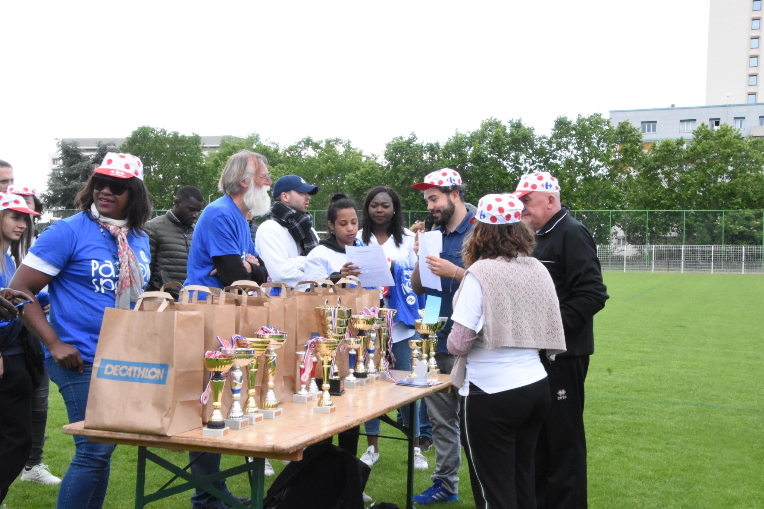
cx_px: 382
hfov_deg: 42.3
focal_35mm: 46
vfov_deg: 28.9
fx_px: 987
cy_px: 254
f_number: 18
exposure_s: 1/400
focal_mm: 31
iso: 6400
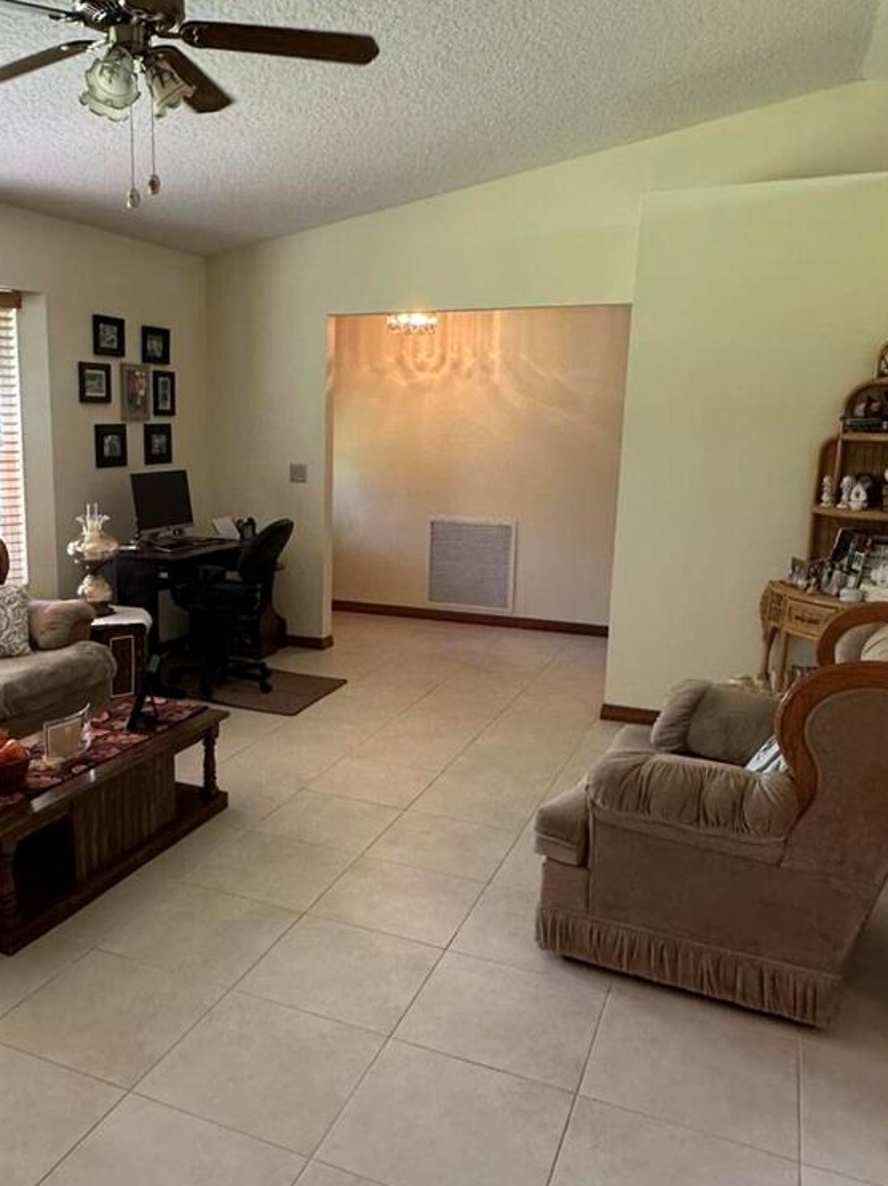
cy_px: 615
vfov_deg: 61.7
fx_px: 992
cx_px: 295
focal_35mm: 29
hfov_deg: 47.4
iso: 250
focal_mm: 2.22
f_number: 2.2
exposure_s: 1/120
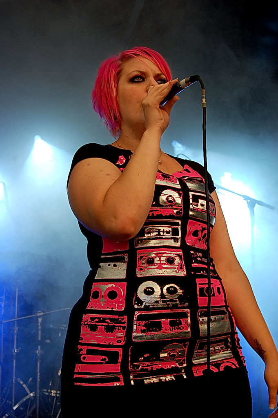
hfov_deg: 25.7
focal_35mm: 52
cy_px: 209
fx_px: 609
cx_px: 139
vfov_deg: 37.9
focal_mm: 35
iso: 400
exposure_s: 1/200
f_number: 7.1
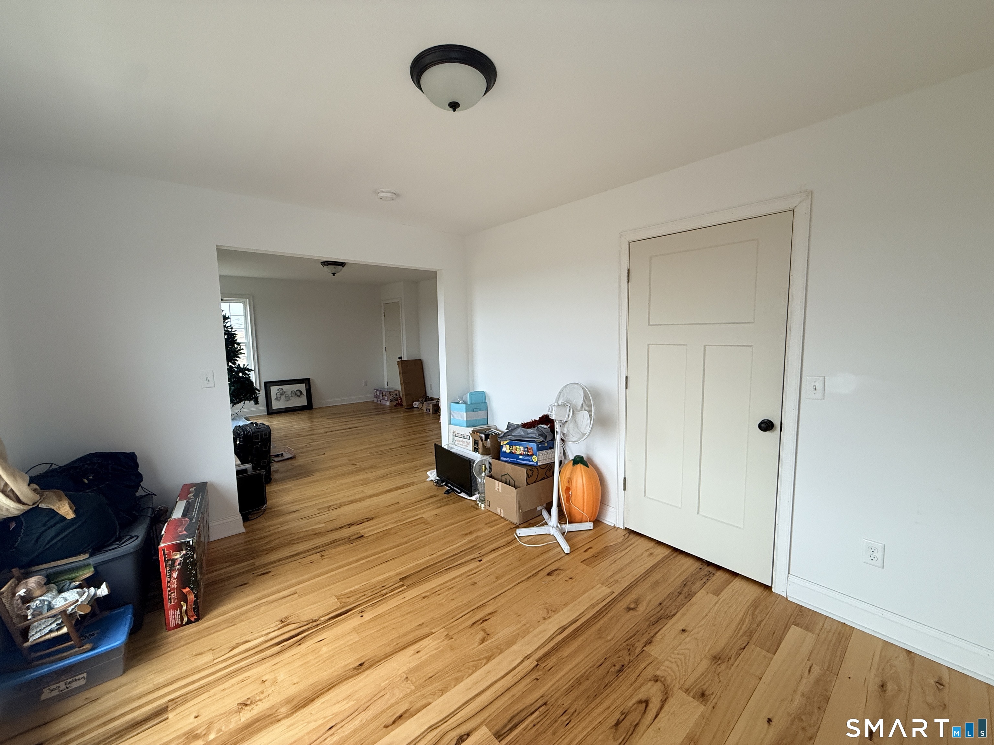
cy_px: 372
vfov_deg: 85.7
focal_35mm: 14
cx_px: 497
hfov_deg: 102.1
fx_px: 402
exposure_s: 1/99
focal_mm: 2.22
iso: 200
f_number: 2.2
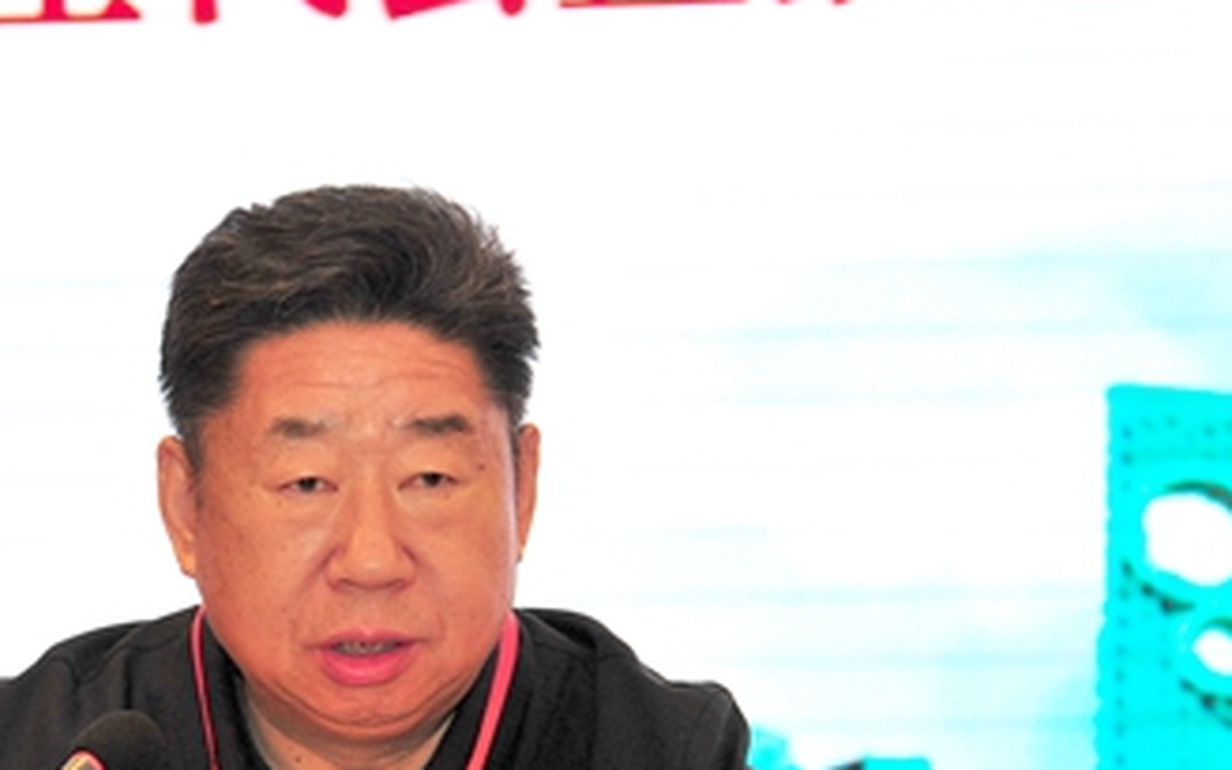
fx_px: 4130
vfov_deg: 10.6
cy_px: 721
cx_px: 338
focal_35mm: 123
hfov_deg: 16.9
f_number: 4
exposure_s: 1/125
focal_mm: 66
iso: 800
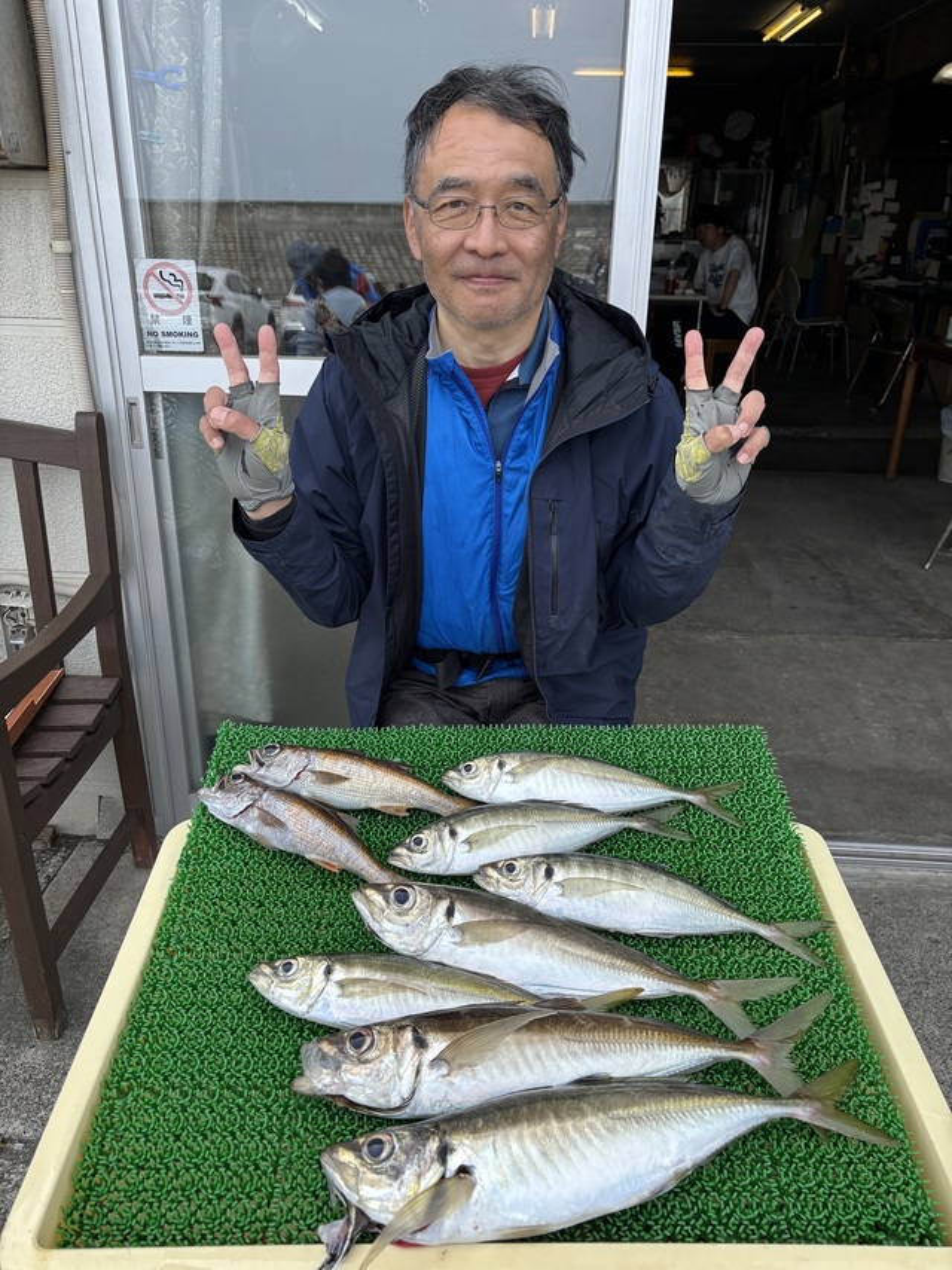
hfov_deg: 53.0
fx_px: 954
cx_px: 476
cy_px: 635
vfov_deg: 67.3
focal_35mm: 26
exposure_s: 1/1092
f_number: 1.6
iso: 50
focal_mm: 5.96
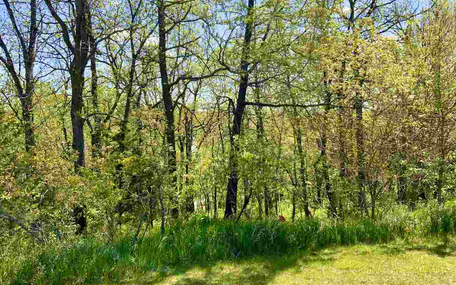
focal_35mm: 31
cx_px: 228
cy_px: 117
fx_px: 385
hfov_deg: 61.2
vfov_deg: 40.4
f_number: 1.8
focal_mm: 3
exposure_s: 1/1195
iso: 16
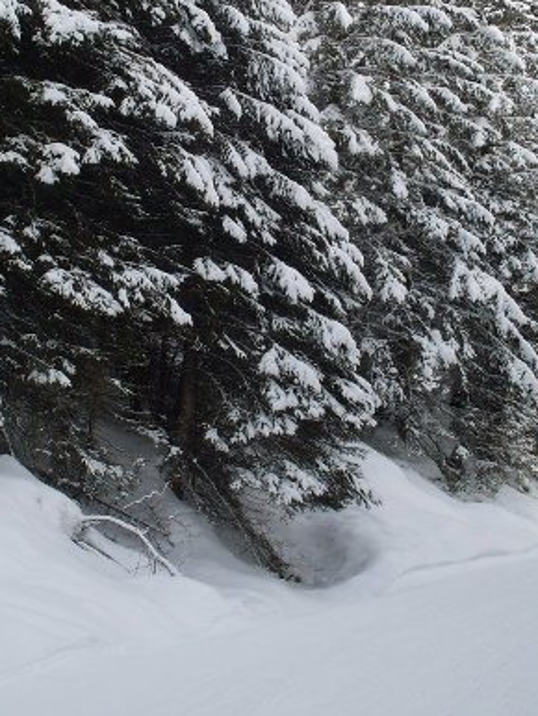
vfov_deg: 30.3
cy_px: 200
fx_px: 1304
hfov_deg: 23.3
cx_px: 230
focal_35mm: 63
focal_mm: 6.3
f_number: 8.4
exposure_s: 1/60
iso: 80
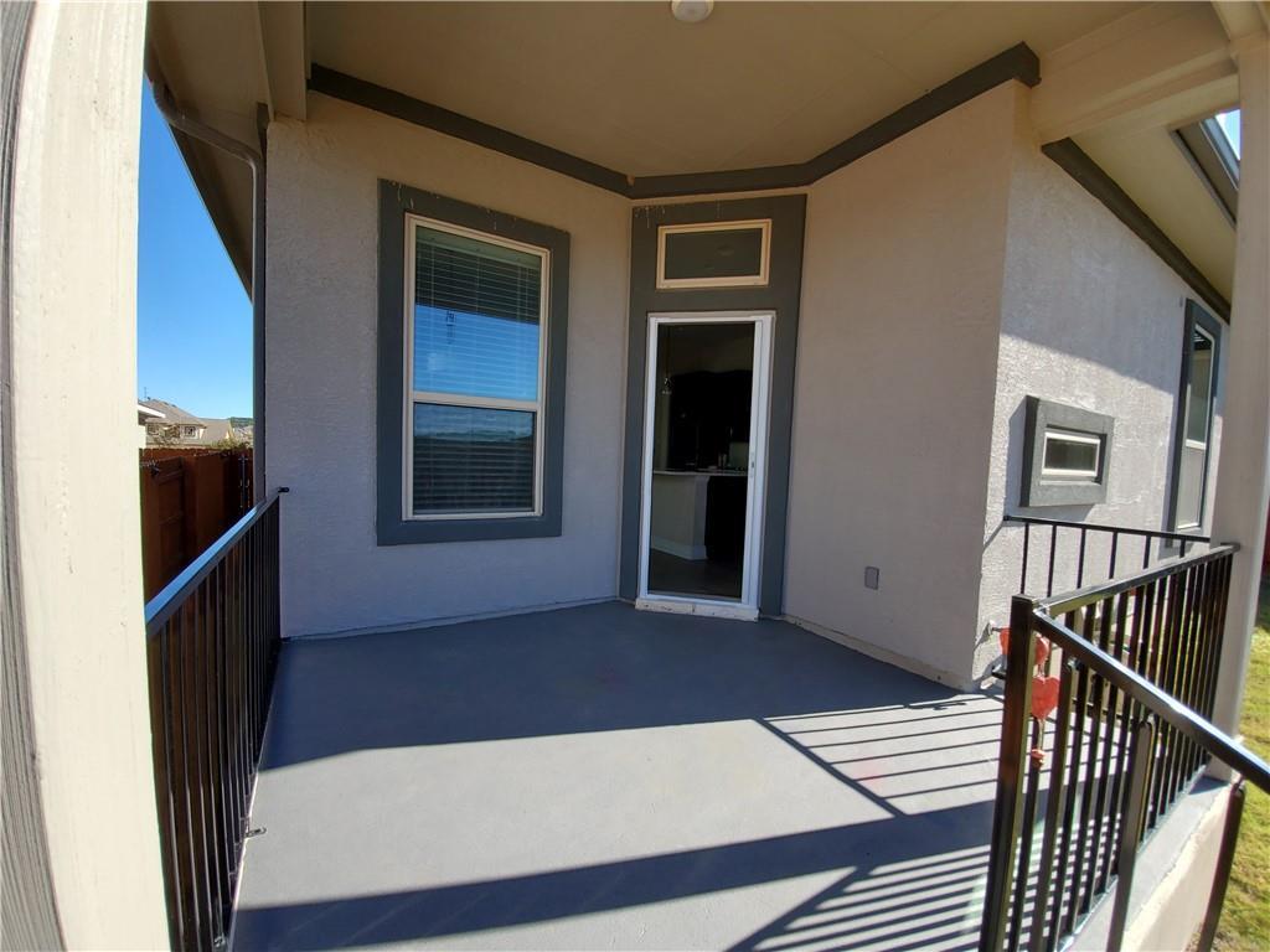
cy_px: 476
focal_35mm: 13
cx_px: 635
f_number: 2.2
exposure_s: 1/573
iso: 50
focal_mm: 1.8
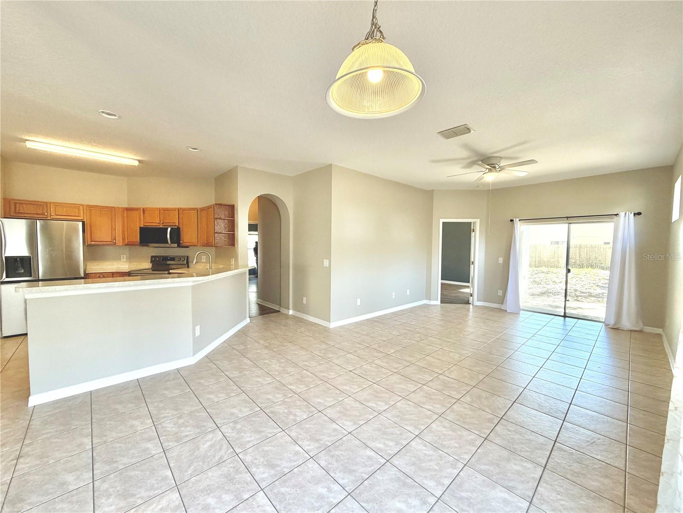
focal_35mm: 14
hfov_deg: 102.1
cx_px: 342
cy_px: 256
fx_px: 276
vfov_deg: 85.7
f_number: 2.2
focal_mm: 2.22
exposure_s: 1/120
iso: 160
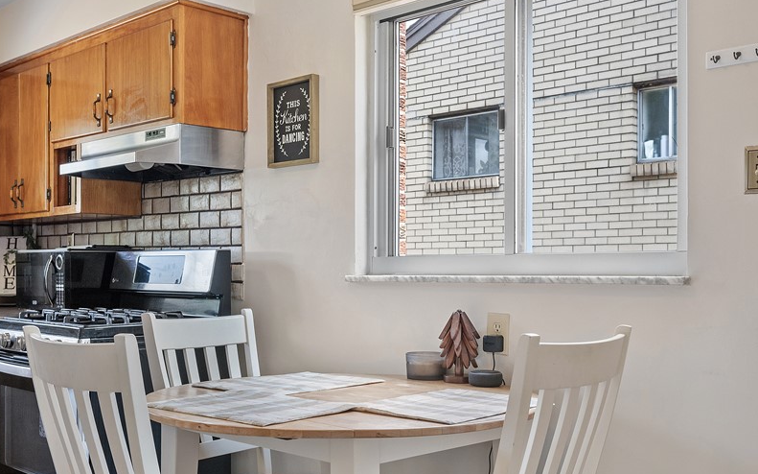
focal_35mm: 42
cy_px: 274
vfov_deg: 30.5
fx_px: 867
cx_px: 345
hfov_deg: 47.1
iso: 400
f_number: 8
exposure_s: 1/15
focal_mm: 30
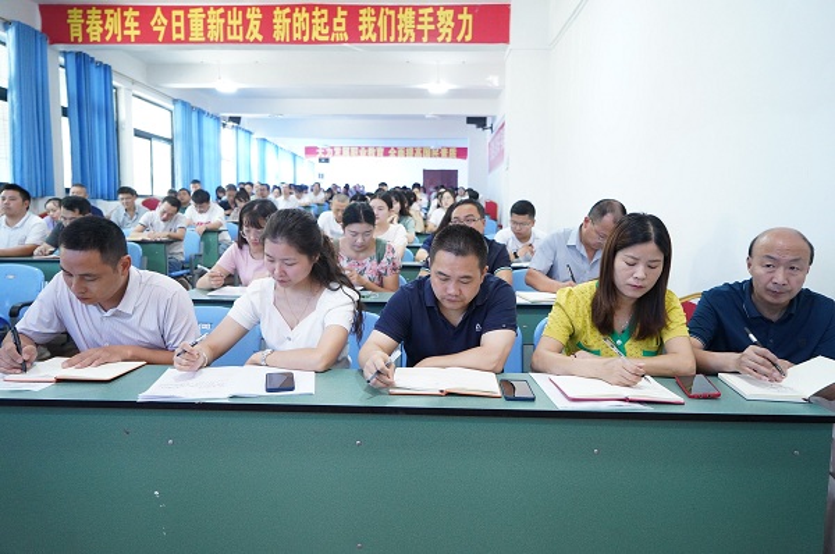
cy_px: 277
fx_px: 556
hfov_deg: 73.8
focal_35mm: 24
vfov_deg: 53.0
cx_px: 418
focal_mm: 24
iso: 5000
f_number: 4
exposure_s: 1/80
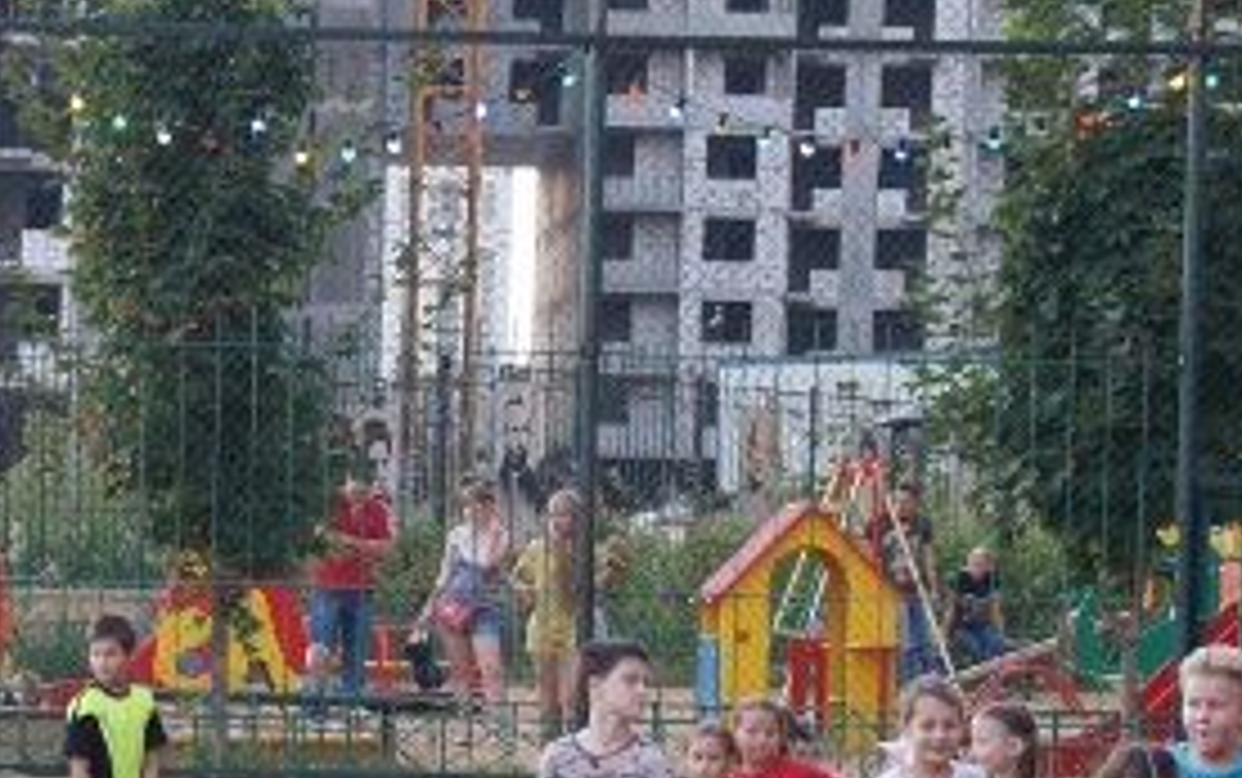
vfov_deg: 8.3
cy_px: 753
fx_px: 5352
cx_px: 140
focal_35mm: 158
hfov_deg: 13.1
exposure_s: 1/160
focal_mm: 45
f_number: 4.5
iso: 1250
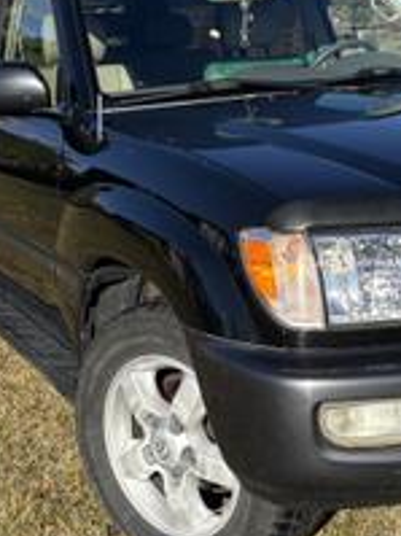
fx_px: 1021
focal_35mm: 66
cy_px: 213
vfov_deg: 29.3
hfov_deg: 22.2
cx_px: 261
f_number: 1.6
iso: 50
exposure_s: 1/2193
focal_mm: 5.96
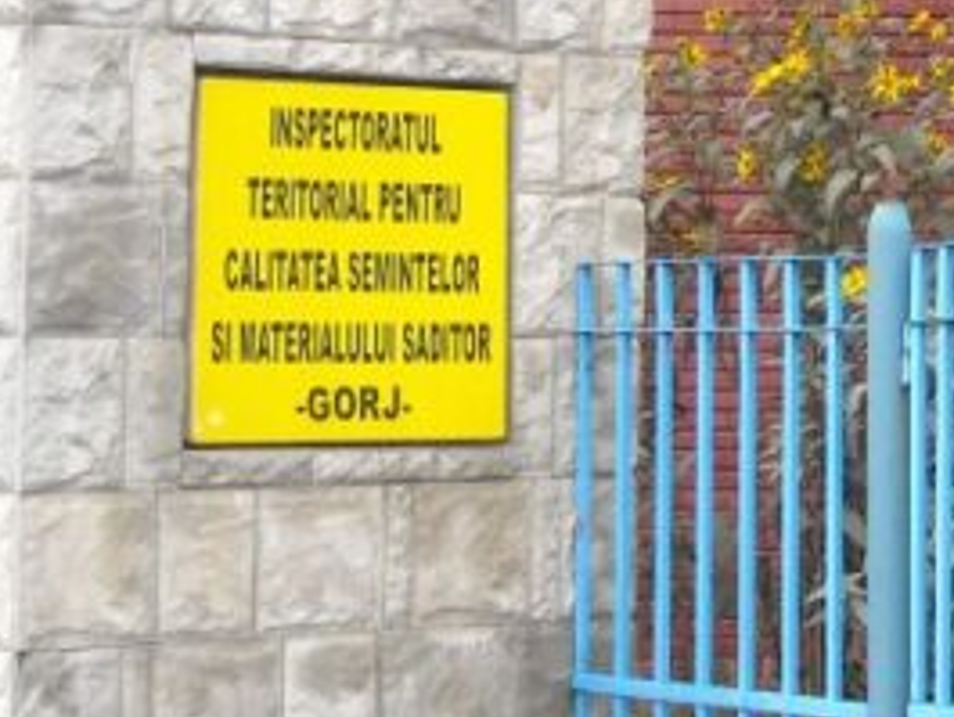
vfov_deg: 9.2
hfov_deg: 12.1
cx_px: 1055
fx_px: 4412
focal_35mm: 160
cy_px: 43
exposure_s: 1/125
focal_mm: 9.87
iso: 200
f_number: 3.5
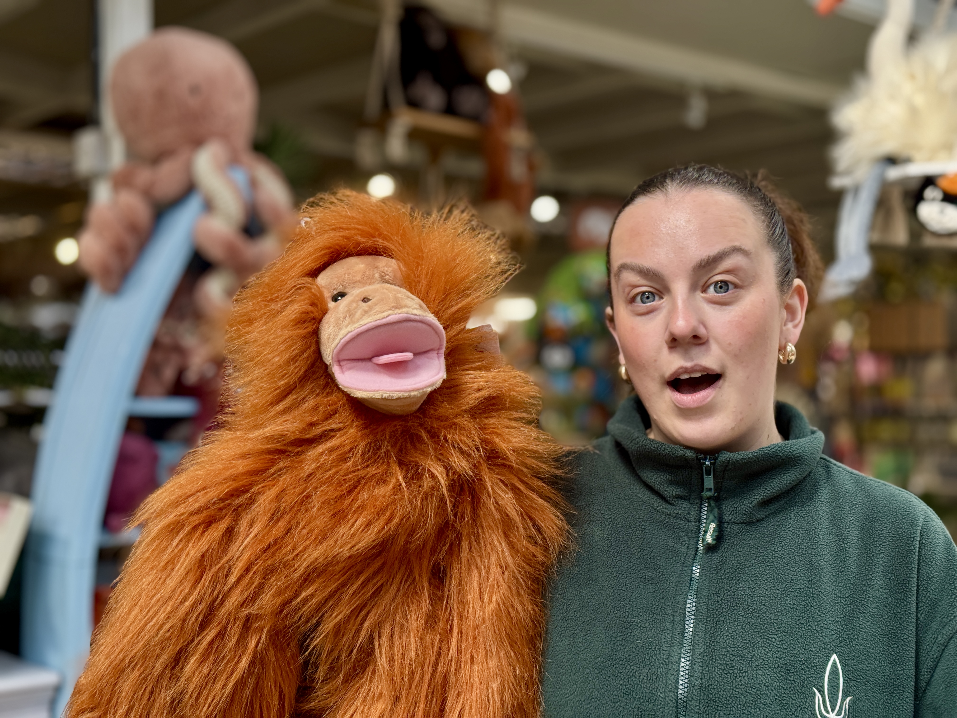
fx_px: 1327
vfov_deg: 30.3
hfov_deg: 39.7
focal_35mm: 48
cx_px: 478
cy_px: 359
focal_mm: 6.76
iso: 50
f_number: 1.78
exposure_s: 1/185
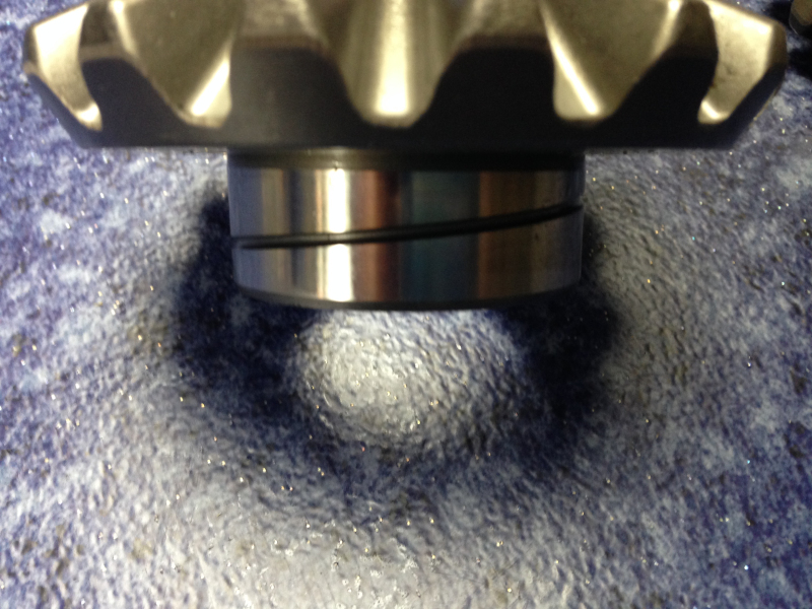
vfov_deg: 42.9
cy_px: 304
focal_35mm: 33
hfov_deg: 55.4
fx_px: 774
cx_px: 406
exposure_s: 1/20
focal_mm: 4.12
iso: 160
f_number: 2.4
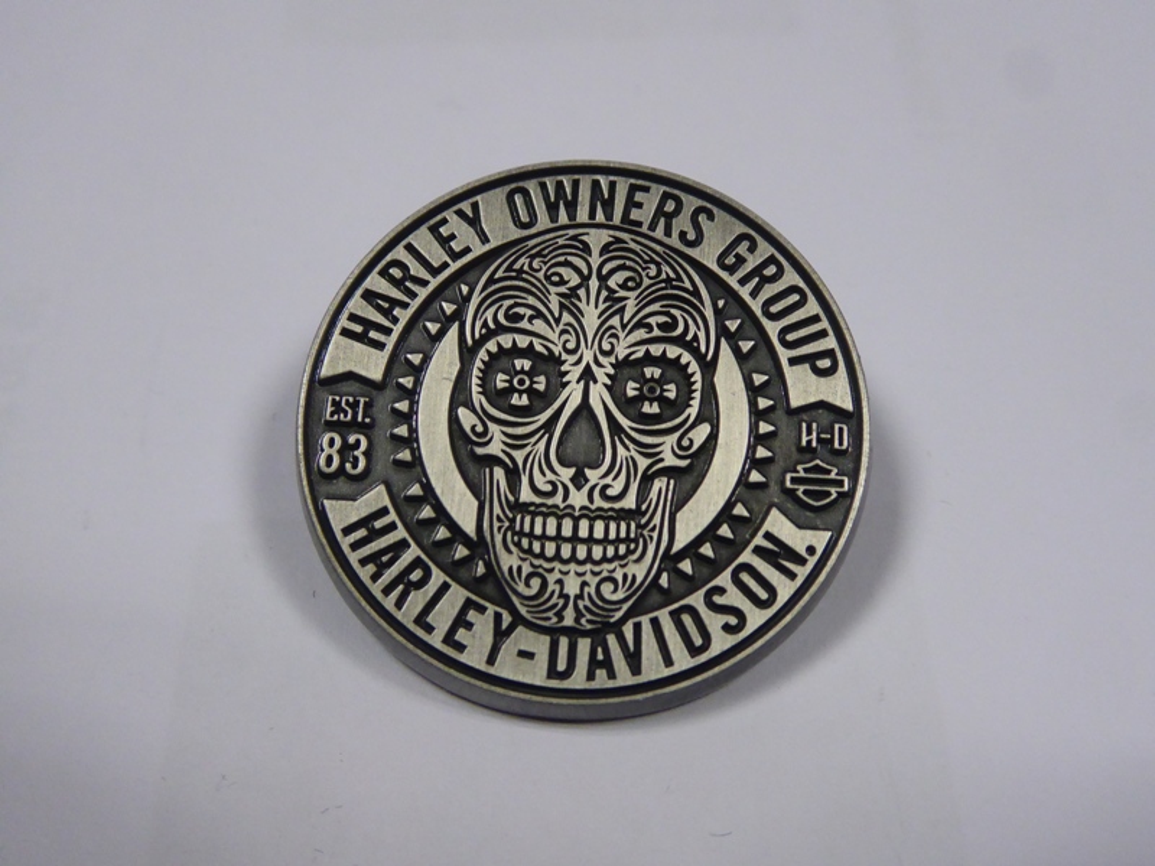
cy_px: 433
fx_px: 1535
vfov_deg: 31.5
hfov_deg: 41.2
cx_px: 578
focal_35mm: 46
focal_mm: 7.8
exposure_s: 1/125
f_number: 3.9
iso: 640
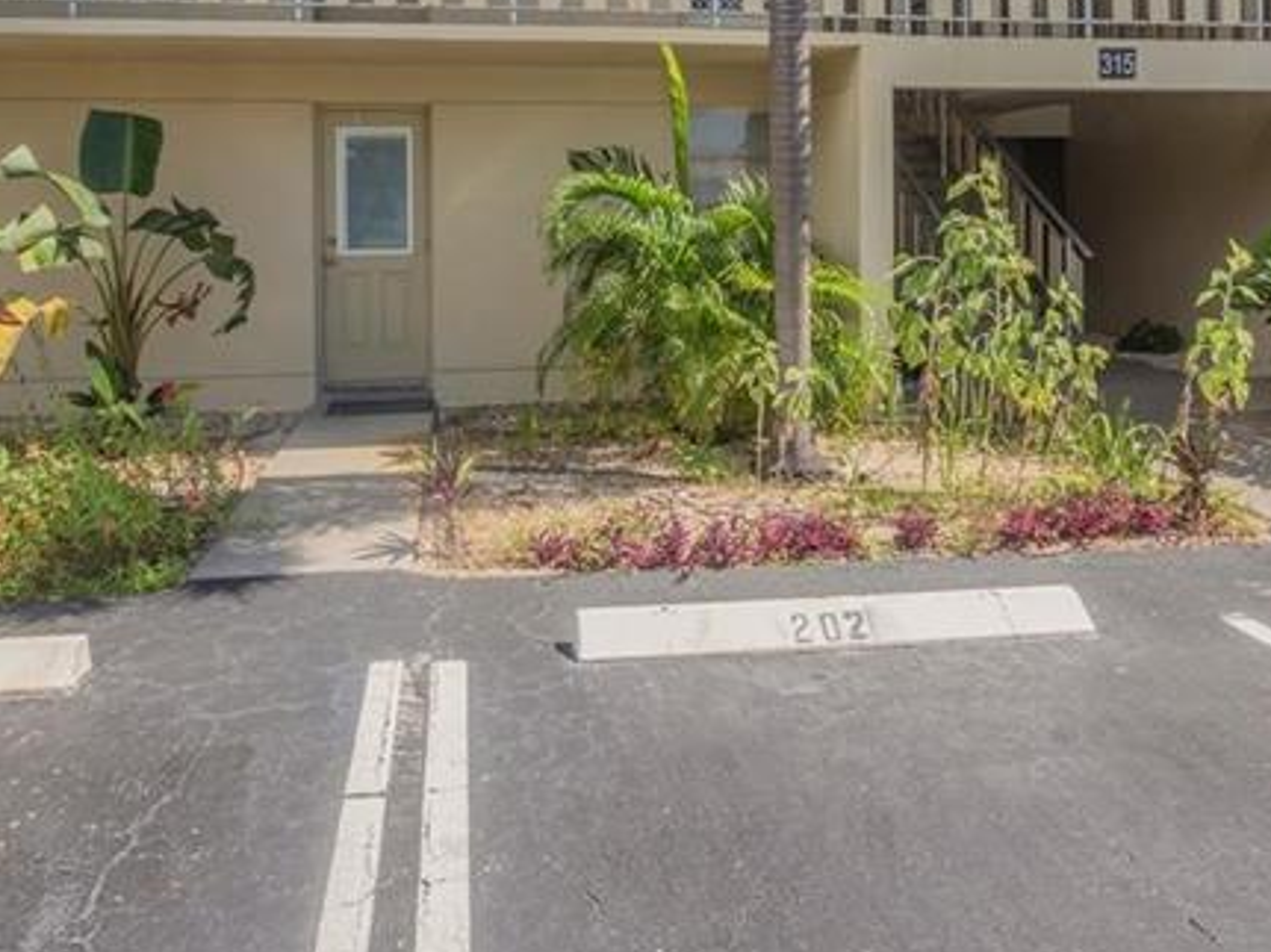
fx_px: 954
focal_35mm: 26
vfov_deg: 51.0
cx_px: 658
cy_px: 251
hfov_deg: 67.3
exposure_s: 1/320
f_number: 7.1
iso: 200
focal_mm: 7
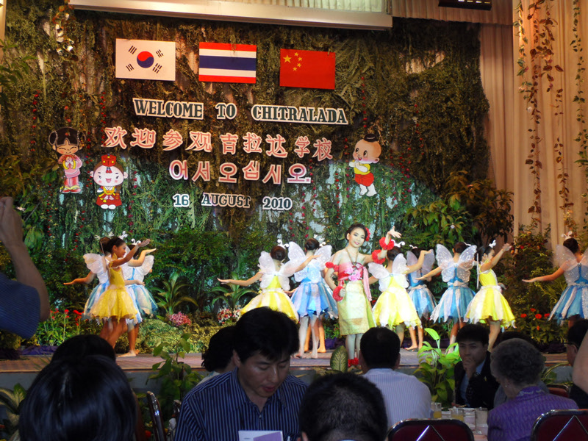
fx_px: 1104
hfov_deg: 29.8
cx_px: 294
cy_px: 220
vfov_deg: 22.6
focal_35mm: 65
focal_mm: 13.9
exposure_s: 1/60
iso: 200
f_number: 4.5
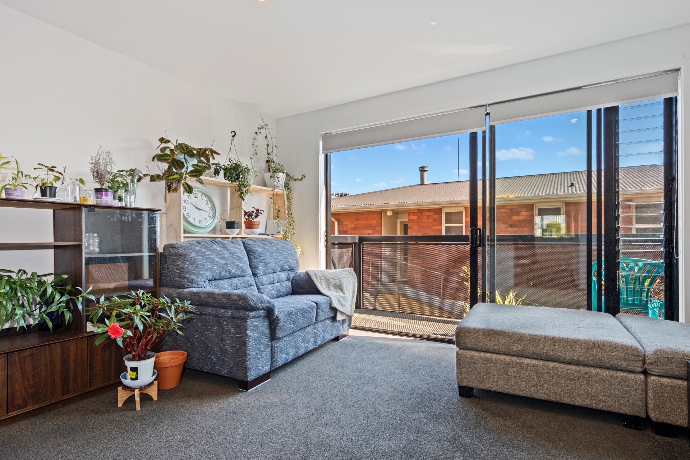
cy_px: 230
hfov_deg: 90.0
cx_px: 345
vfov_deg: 67.4
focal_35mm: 18
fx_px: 345
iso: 160
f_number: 5
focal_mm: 12
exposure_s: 1/40
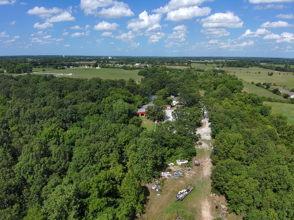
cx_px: 147
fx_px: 178
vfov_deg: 63.4
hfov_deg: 79.0
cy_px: 110
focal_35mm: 21
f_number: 2.8
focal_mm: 3.7
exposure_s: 1/1273
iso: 100
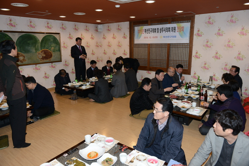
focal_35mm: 24
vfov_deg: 53.1
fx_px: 166
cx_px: 124
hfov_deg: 73.8
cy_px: 83
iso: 1000
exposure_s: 1/125
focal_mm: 24
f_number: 4
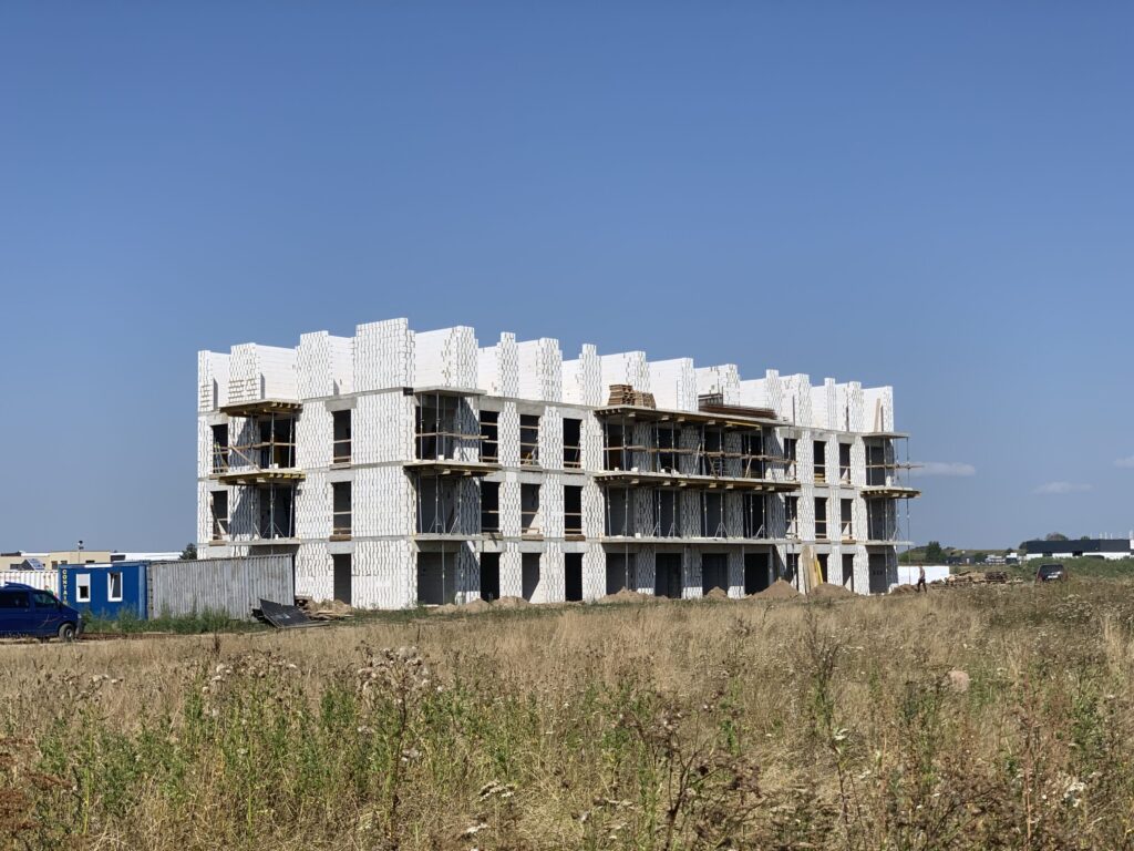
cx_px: 567
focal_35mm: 52
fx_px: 1703
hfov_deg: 36.8
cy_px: 426
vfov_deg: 28.0
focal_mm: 6
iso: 16
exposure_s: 1/1916
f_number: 2.4
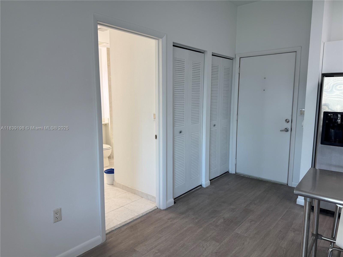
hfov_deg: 71.6
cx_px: 172
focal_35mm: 24
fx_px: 238
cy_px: 128
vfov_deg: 56.8
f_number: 1.78
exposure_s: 1/120
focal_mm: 6.76
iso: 64
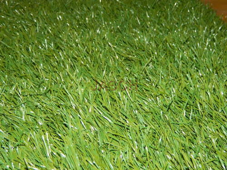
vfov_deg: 25.7
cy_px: 85
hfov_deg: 33.8
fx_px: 374
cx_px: 114
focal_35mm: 57
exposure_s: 1/50
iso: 200
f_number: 3.8
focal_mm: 10.2
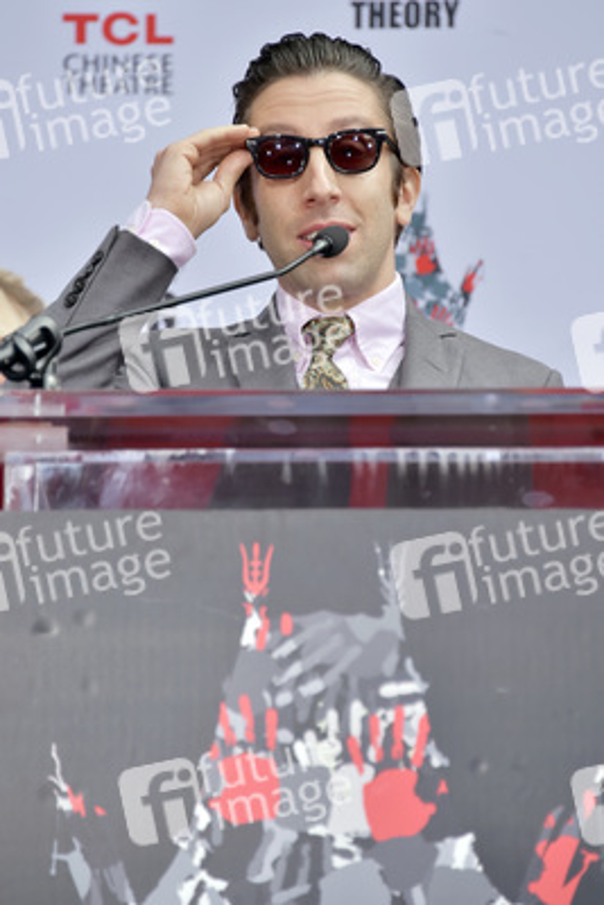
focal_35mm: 250
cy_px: 452
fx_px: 6286
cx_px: 302
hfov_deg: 5.5
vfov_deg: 8.2
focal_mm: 250
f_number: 5.6
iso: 160
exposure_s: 1/250
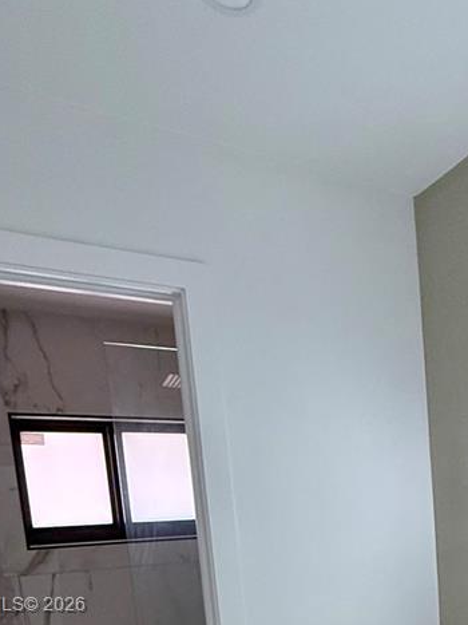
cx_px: 440
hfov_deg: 36.6
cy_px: 606
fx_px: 649
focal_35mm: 36
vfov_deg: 44.7
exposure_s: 1/120
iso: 320
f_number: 2.2
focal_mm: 2.22
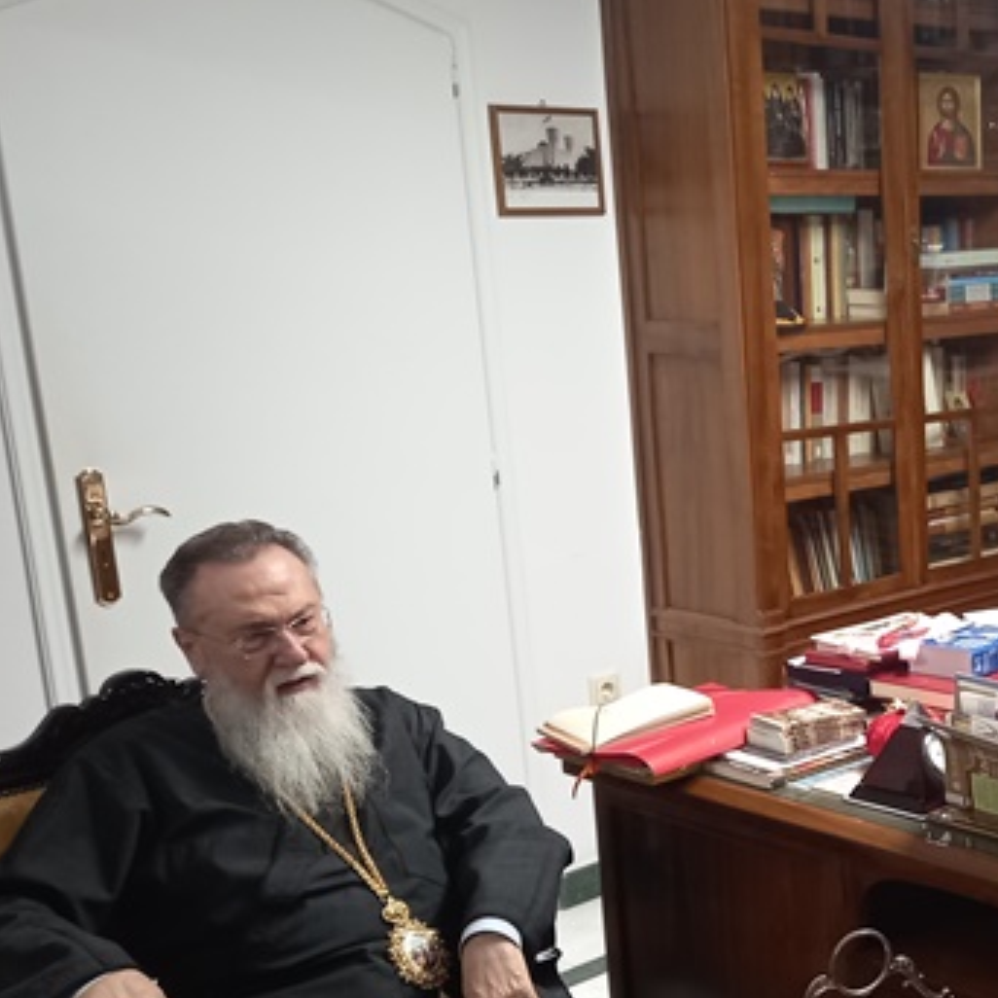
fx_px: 1794
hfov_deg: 28.3
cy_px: 671
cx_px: 1094
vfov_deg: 30.8
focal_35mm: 55
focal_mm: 4.6
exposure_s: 1/33.3
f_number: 2
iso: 200
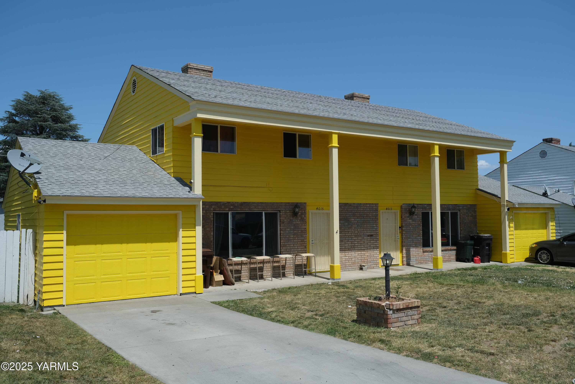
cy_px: 192
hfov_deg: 60.3
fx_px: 495
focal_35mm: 31
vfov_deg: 42.3
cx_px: 288
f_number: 5.6
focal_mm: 20.5
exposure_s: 1/1250
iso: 160
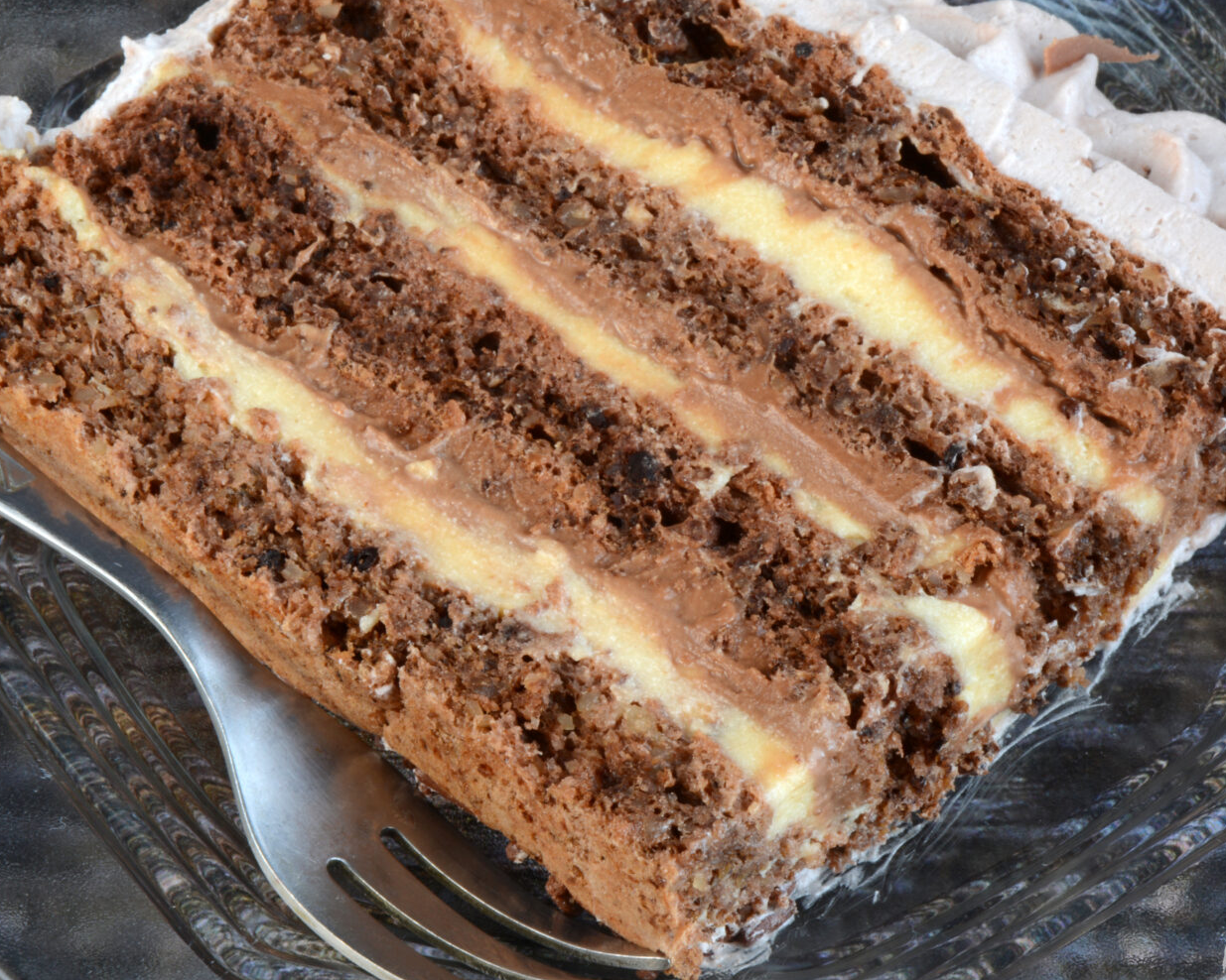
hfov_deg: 8.4
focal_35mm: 230
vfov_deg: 6.7
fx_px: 8336
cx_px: 787
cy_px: 378
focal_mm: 105
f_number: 22
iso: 100
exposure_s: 5
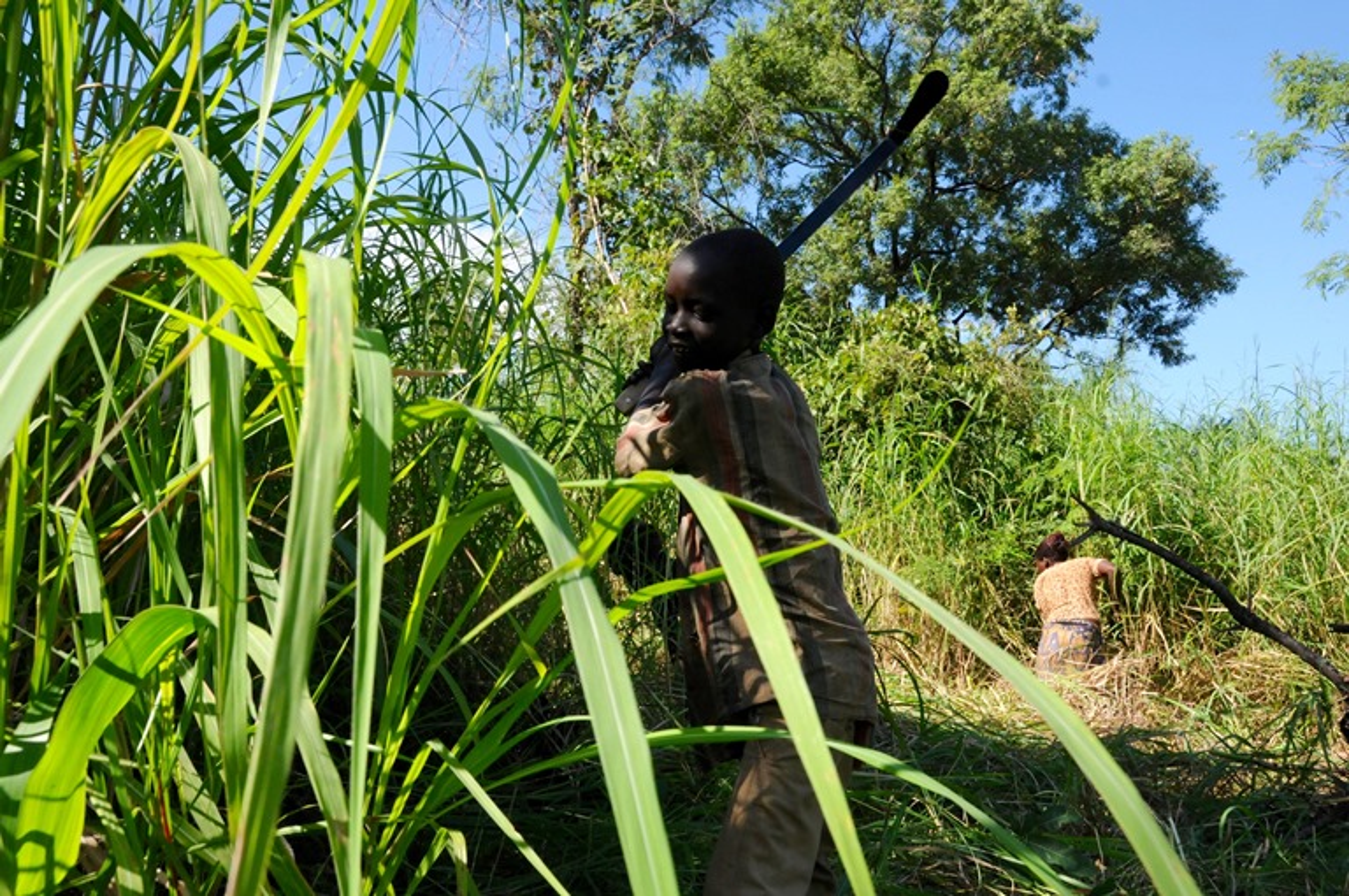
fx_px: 1347
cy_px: 448
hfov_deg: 53.2
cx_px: 674
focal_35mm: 36
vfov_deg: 36.8
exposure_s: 1/640
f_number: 13
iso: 1000
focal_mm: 24
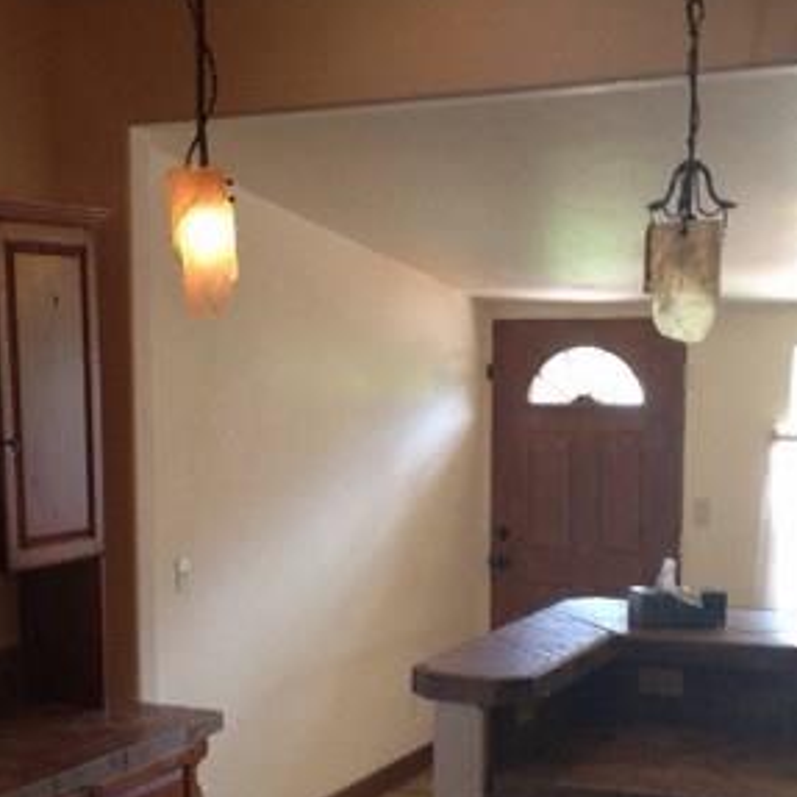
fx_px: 1693
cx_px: 328
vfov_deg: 26.0
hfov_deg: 26.4
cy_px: 630
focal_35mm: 65
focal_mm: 4.13
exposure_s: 1/20
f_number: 2.4
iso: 64
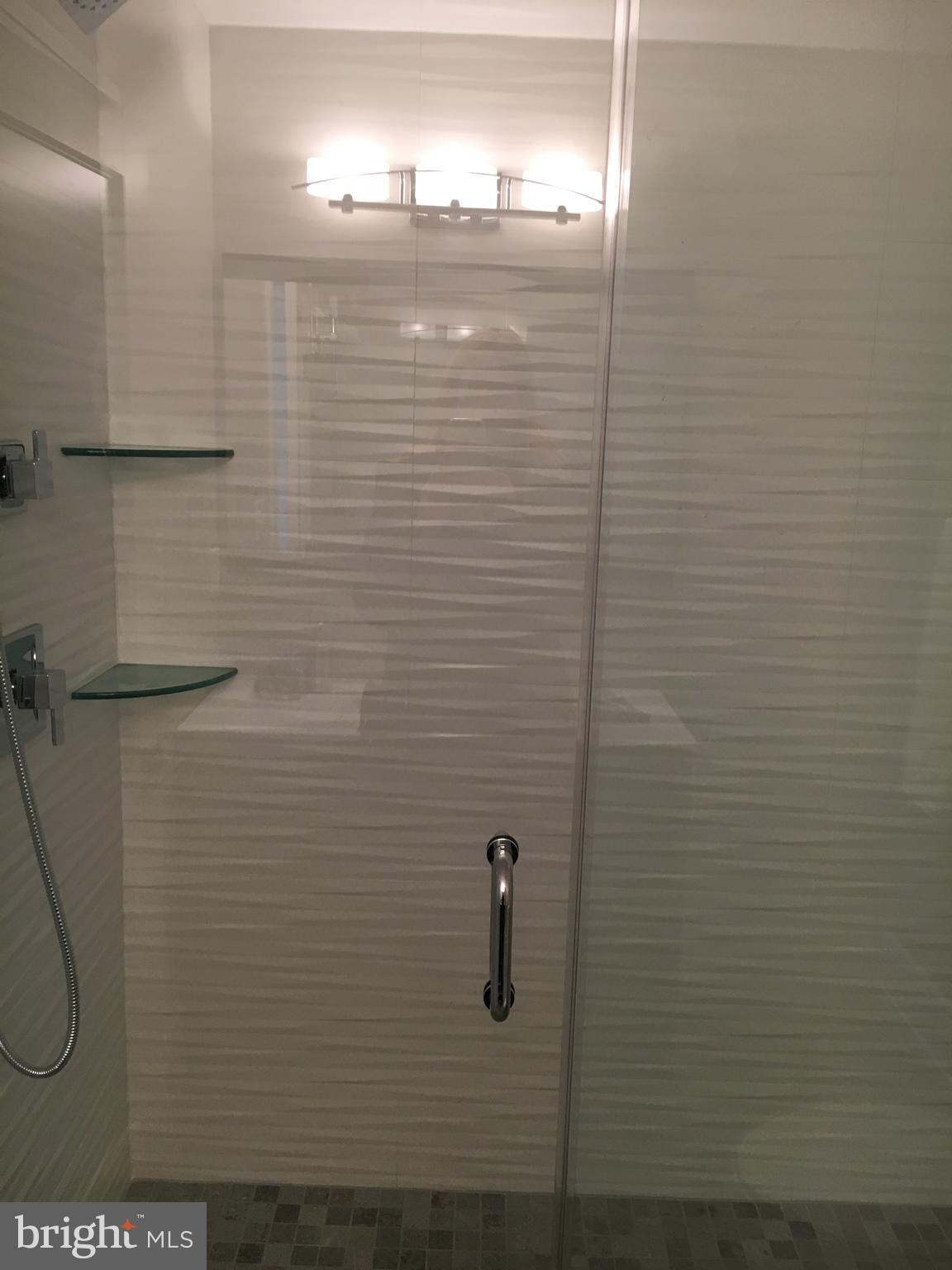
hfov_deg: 48.2
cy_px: 635
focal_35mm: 29
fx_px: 1063
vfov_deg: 61.7
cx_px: 476
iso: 80
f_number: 2.2
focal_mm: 4.15
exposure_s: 1/30
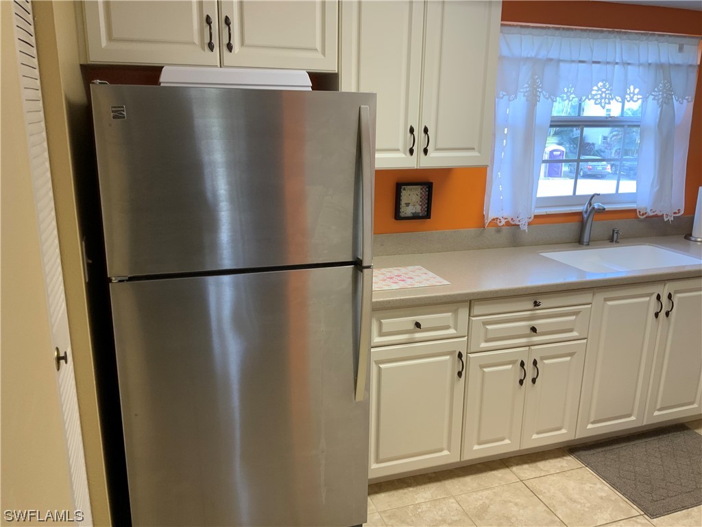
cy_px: 264
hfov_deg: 61.7
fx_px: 588
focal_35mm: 29
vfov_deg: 48.2
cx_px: 351
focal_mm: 3
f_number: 1.8
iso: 40
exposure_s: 1/60
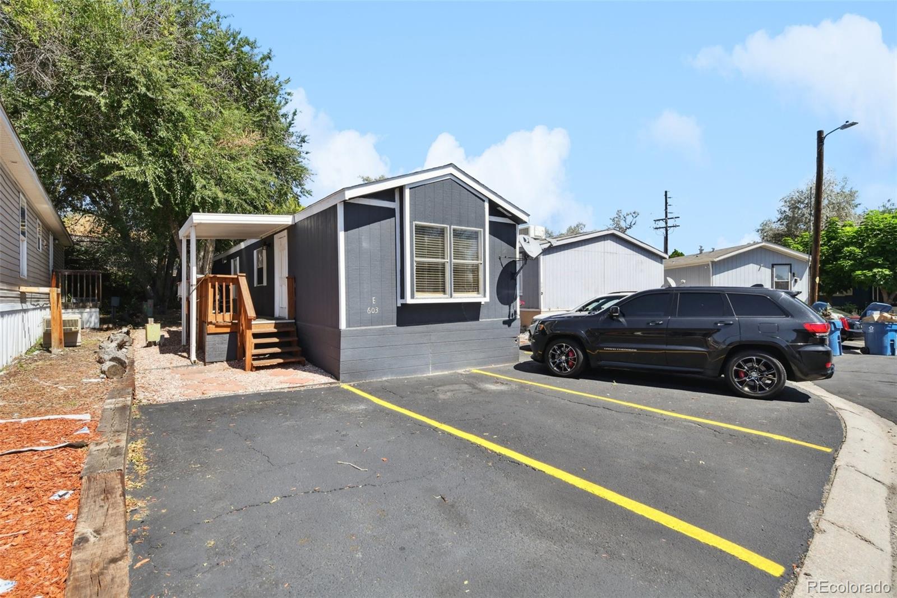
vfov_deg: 70.4
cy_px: 299
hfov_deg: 93.3
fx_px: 423
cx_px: 448
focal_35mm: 17
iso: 400
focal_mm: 17
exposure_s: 1/800
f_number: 11
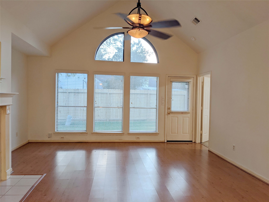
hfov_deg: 65.3
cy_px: 101
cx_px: 134
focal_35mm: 27
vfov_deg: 51.4
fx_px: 210
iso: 74
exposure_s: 1/60
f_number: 1.73
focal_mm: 4.38
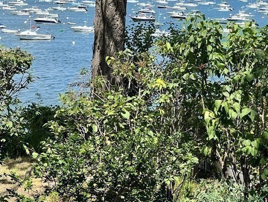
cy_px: 31
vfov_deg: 10.3
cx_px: 153
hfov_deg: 13.8
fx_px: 1108
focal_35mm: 143
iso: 32
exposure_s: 1/677
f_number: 2.8
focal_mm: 9
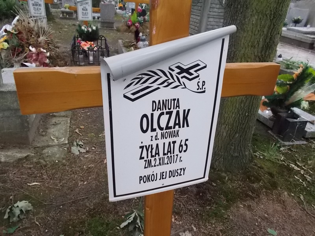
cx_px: 158
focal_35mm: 26
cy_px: 118
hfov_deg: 67.3
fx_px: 237
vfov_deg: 53.1
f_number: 3.2
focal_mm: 4.6
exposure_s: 1/125
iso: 400
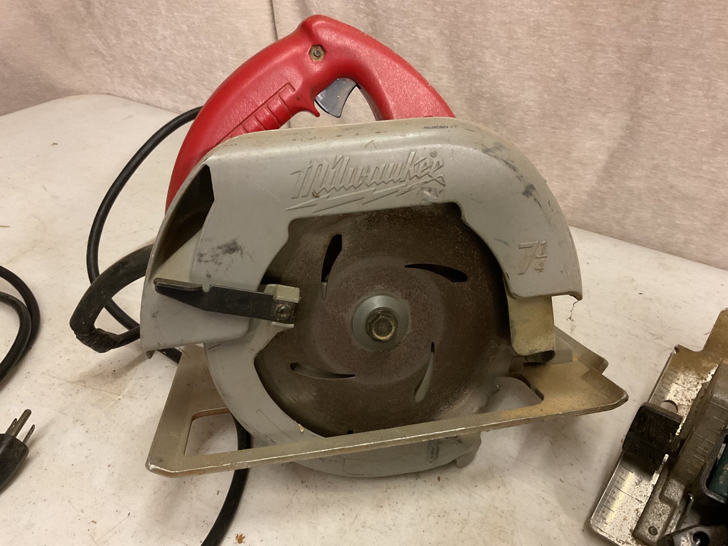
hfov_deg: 61.7
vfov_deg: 48.2
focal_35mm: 29
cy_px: 273
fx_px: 610
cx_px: 364
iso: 320
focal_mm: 3
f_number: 1.8
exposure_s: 1/30
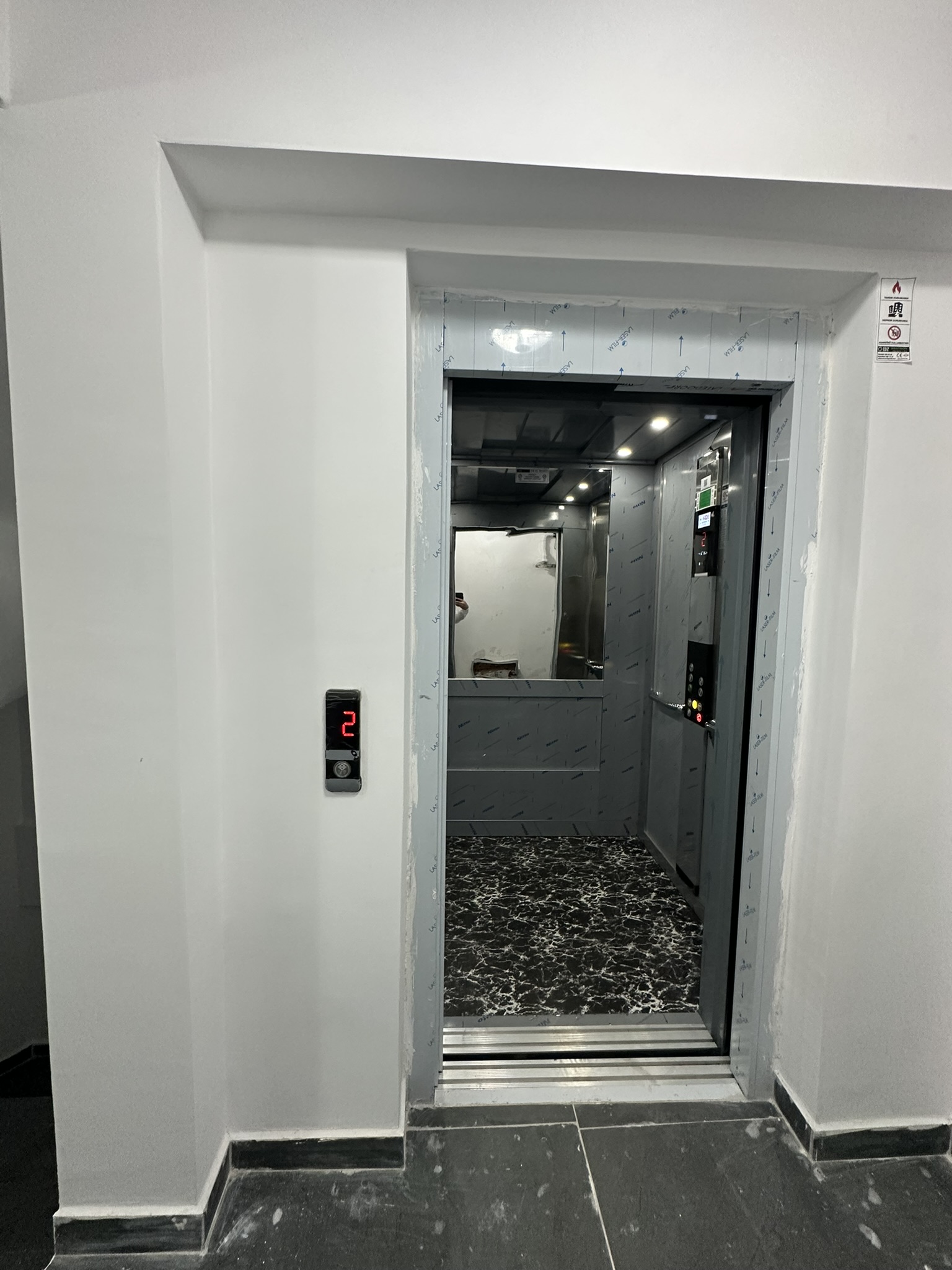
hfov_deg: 85.7
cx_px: 476
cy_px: 635
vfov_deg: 102.1
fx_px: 513
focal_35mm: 14
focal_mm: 2.22
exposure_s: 1/100
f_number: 2.2
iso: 250
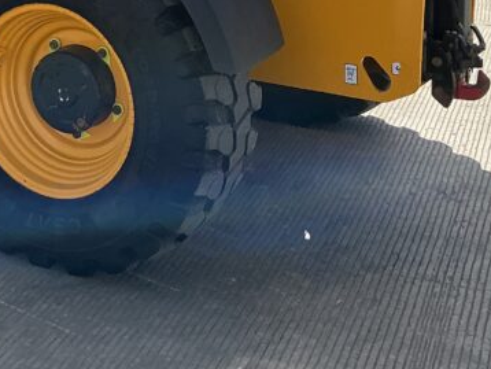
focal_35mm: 80
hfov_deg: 23.9
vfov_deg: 17.3
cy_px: -114
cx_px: 71
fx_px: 1135
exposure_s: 1/1730
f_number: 1.8
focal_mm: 3
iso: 25
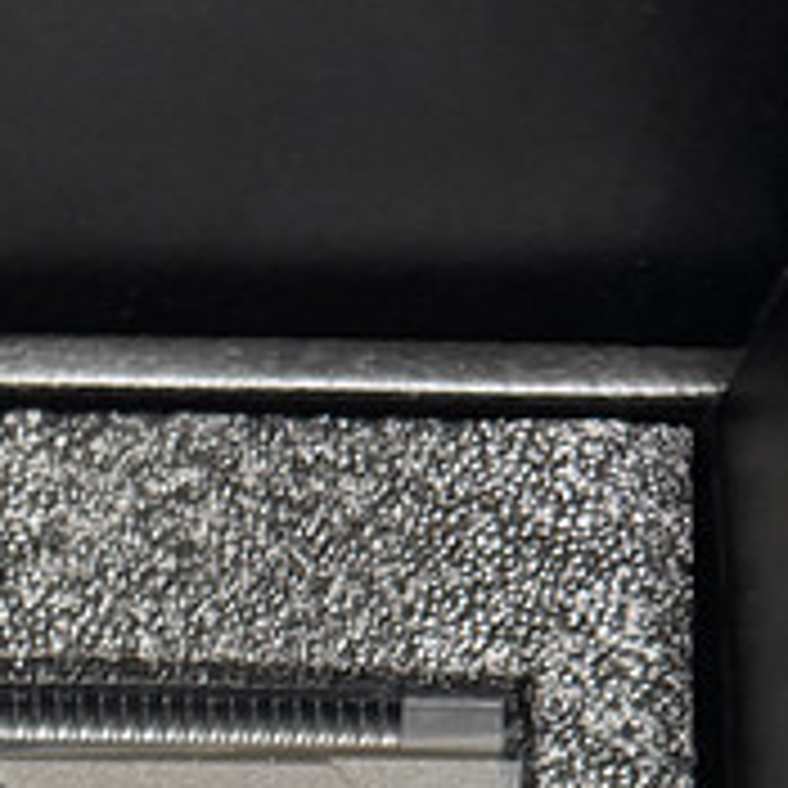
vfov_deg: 14.9
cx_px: -218
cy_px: 1662
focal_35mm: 91
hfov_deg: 17.9
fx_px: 2344
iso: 800
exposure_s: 1/60
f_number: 1.78
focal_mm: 6.76
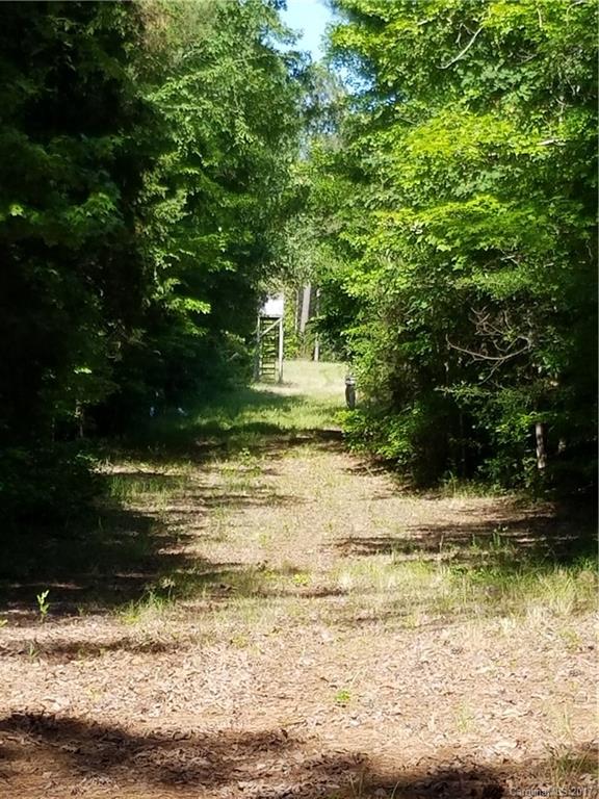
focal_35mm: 26
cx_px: 300
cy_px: 400
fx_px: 600
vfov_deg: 67.3
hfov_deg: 53.1
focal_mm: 4.2
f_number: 1.7
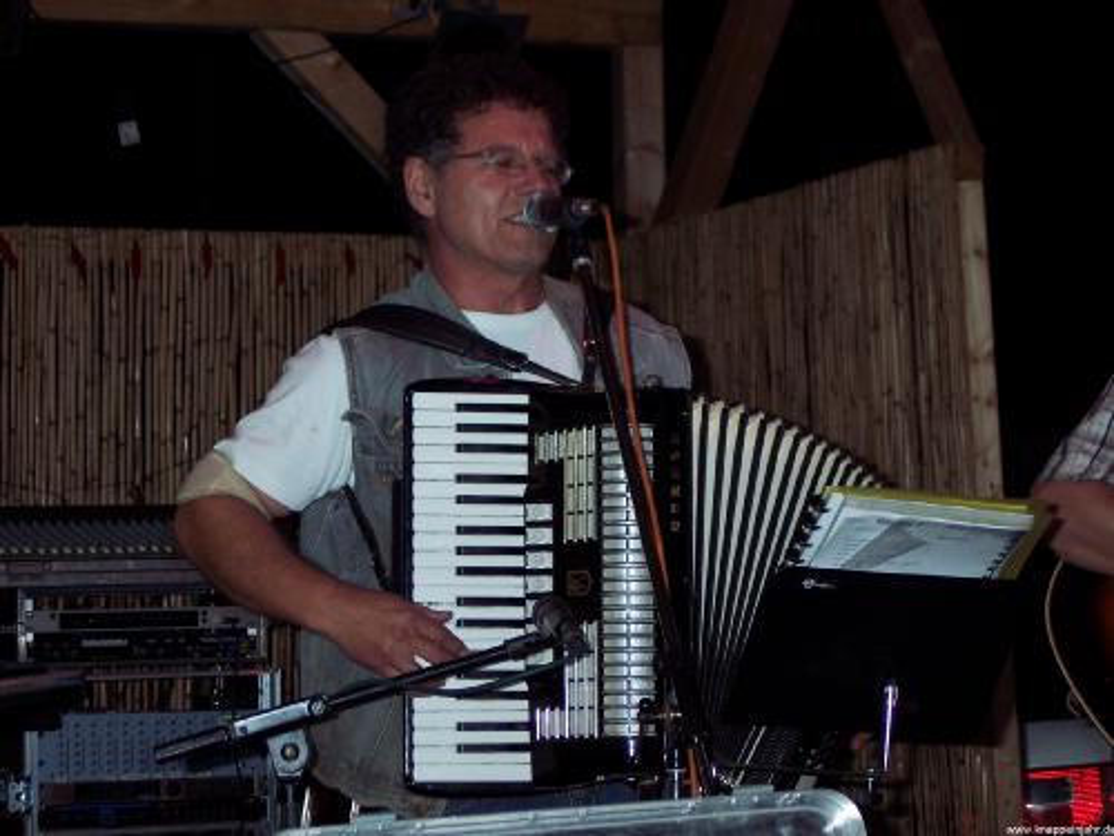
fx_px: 3347
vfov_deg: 14.2
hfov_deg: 18.9
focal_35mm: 104
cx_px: 557
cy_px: 418
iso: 100
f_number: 4.8
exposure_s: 1/125
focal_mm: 21.3
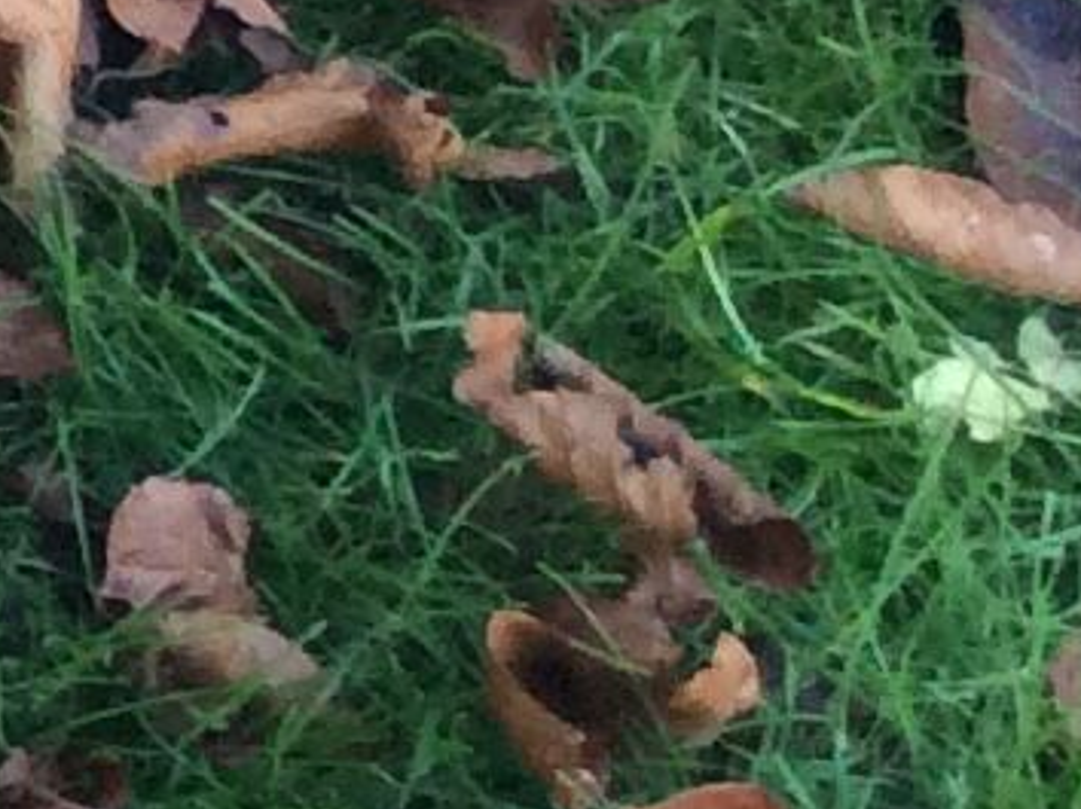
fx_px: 7302
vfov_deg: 6.1
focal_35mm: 234
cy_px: -1062
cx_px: -2849
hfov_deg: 7.0
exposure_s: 1/100
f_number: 2.4
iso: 64
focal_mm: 3.3
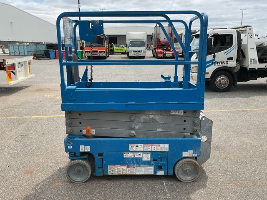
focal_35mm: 29
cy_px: 100
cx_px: 134
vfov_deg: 48.2
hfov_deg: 61.7
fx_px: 224
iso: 16
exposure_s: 1/1730
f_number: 1.8
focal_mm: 3
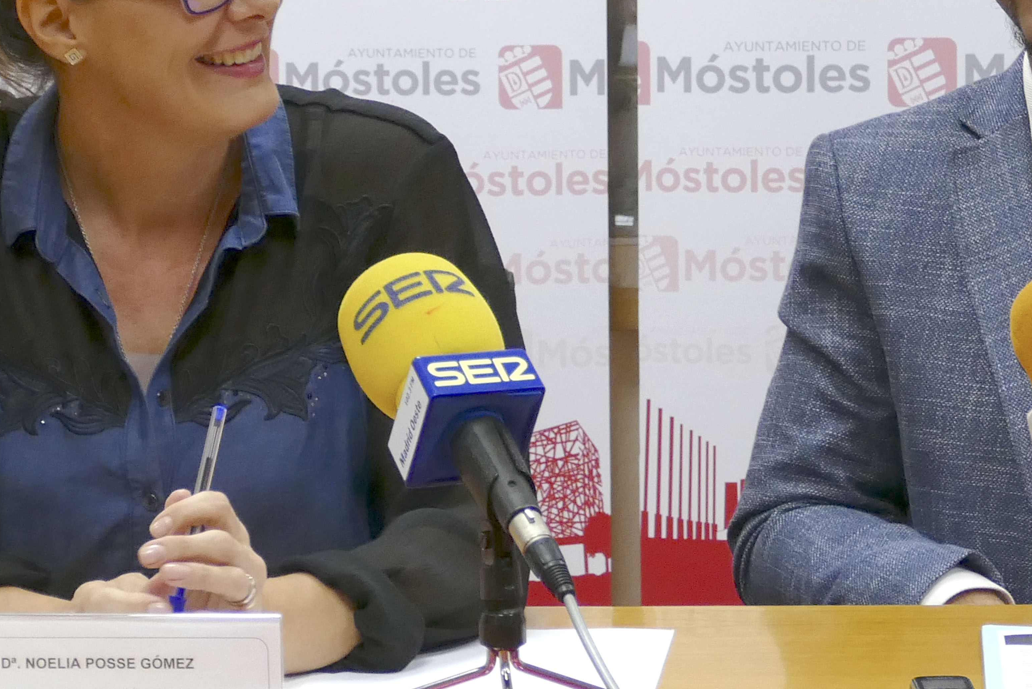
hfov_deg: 19.6
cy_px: 157
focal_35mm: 104
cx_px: 704
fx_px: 2981
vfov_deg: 13.1
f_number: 3.5
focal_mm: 21.41
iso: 500
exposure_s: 1/80
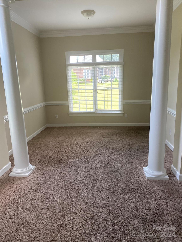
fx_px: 182
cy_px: 121
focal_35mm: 26
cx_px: 91
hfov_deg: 53.1
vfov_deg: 67.3
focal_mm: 4.25
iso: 100
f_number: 1.8
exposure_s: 1/121
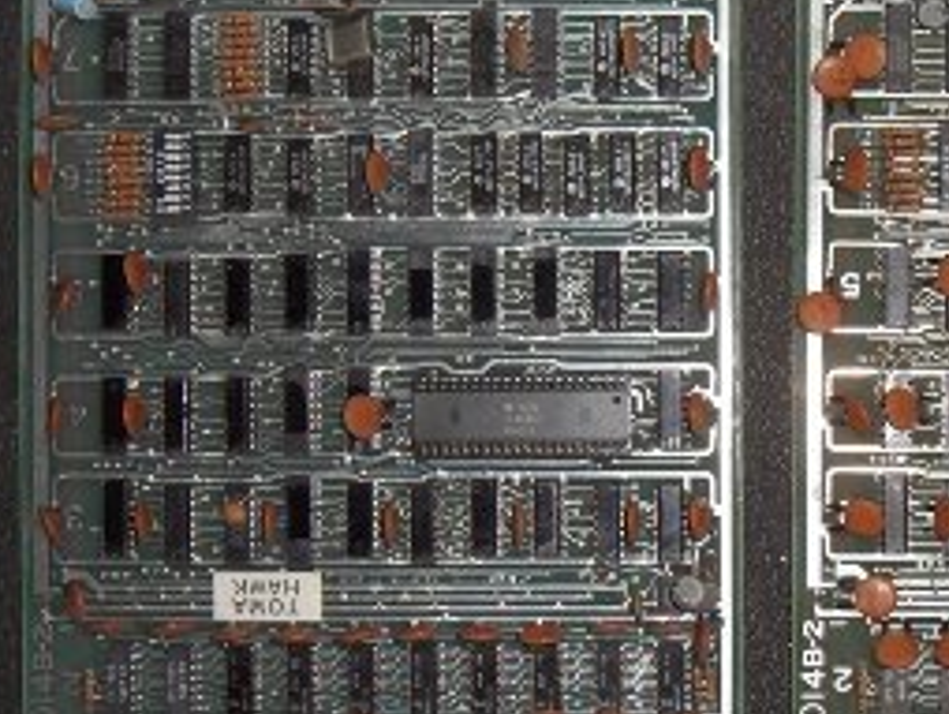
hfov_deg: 23.7
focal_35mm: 81
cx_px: 777
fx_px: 2223
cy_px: 460
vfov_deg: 18.2
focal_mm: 8.2
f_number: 10.6
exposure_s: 1/45
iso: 160
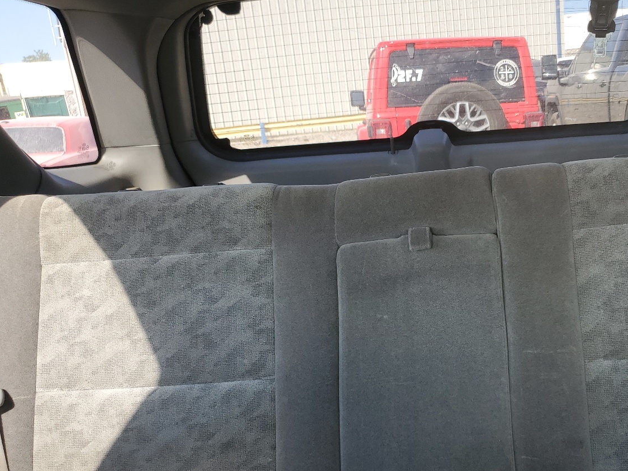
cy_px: 327
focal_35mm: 37
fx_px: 671
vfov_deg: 38.1
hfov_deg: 48.8
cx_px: 444
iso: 50
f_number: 1.5
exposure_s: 1/167
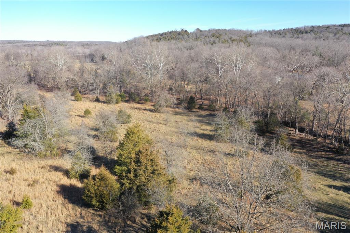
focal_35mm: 28
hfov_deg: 65.5
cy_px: 116
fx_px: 272
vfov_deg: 46.4
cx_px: 175
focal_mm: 10.26
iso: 100
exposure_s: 1/240
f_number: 5
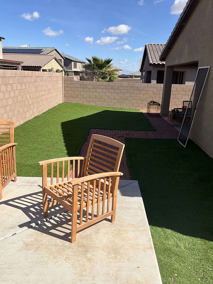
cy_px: 142
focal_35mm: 29
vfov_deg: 61.7
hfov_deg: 48.2
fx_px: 238
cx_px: 106
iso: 25
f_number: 1.8
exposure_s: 1/2320
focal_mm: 3
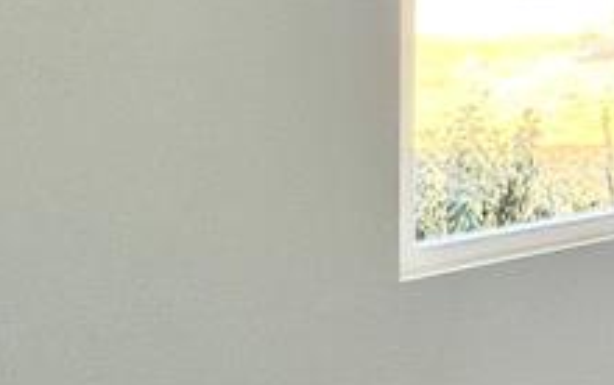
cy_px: -56
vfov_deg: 19.4
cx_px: 1047
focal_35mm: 64
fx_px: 1072
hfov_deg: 22.3
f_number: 1.8
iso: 100
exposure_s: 1/120
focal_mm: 1.57
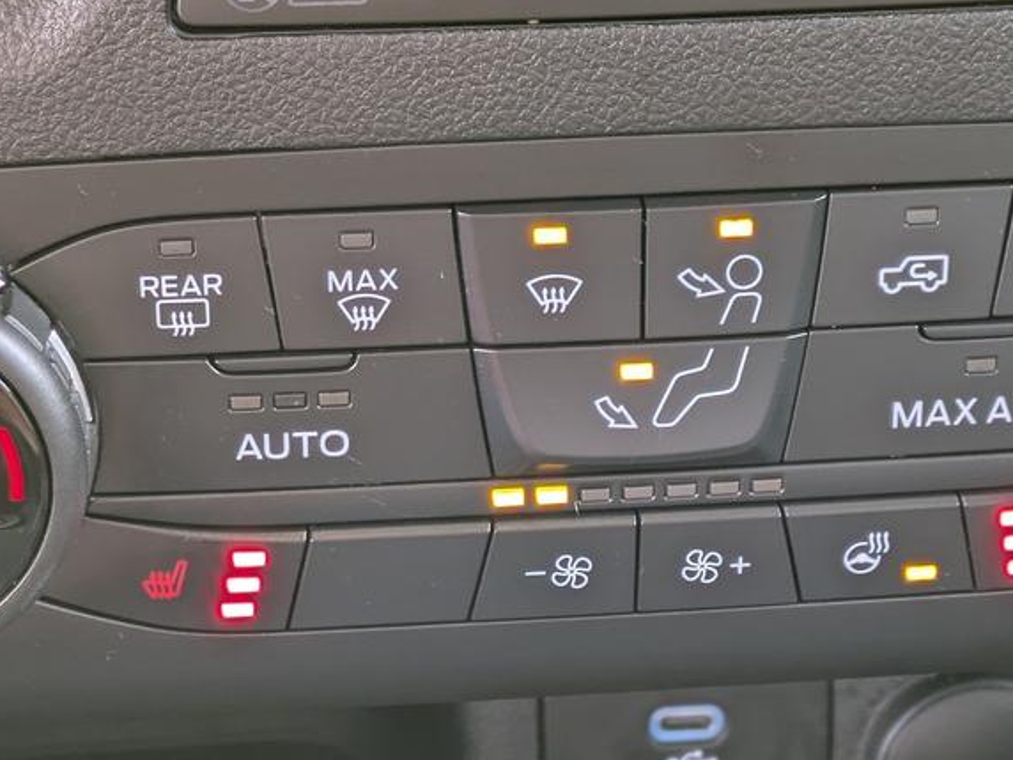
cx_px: 686
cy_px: 519
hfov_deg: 17.2
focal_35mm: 114
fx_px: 3336
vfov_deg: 13.0
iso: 42
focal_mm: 5.43
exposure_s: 1/24
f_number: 1.89
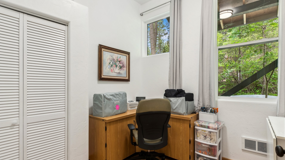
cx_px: 138
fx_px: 136
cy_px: 85
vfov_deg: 60.9
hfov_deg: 92.6
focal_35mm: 18
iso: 200
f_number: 6.3
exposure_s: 1/10
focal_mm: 10
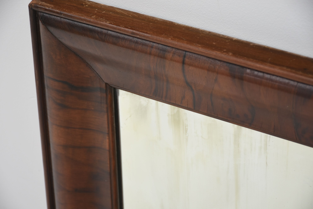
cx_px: 156
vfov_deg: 10.8
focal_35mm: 128
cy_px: 104
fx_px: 1109
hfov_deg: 16.1
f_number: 6.3
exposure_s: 1/100
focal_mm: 85
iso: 200
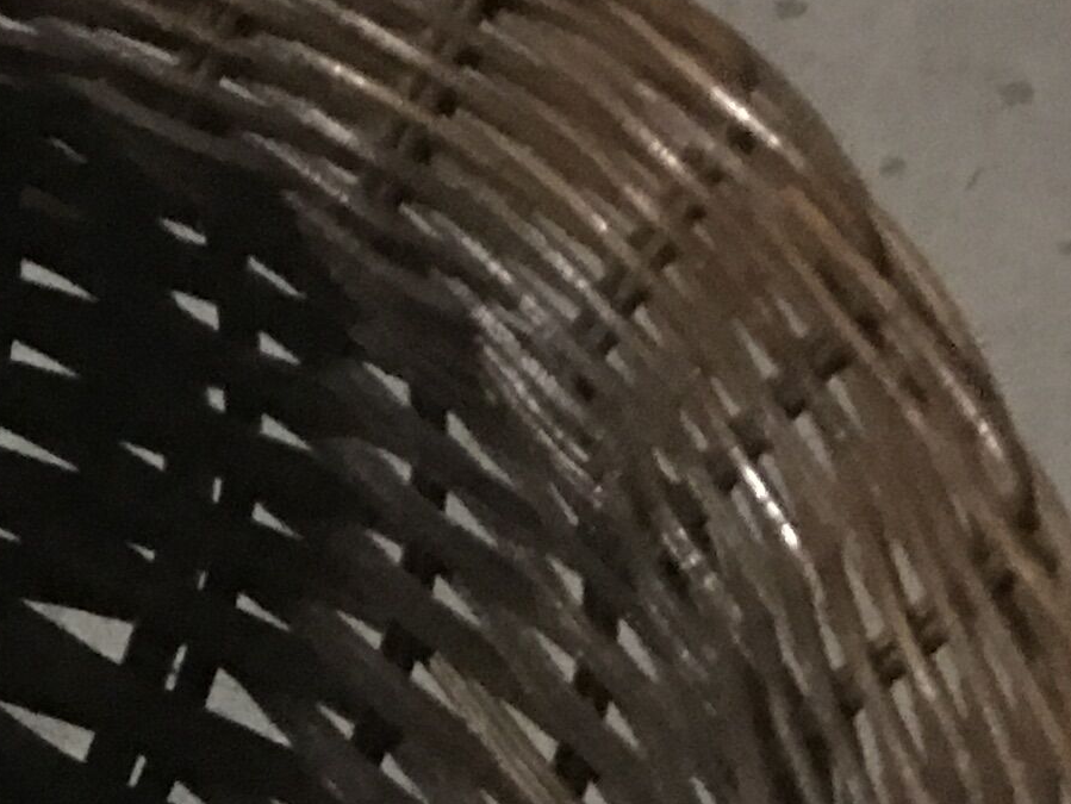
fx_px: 4024
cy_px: 1388
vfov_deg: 10.8
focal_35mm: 130
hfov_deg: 14.1
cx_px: -589
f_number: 2.2
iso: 160
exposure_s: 1/4
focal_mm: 4.15
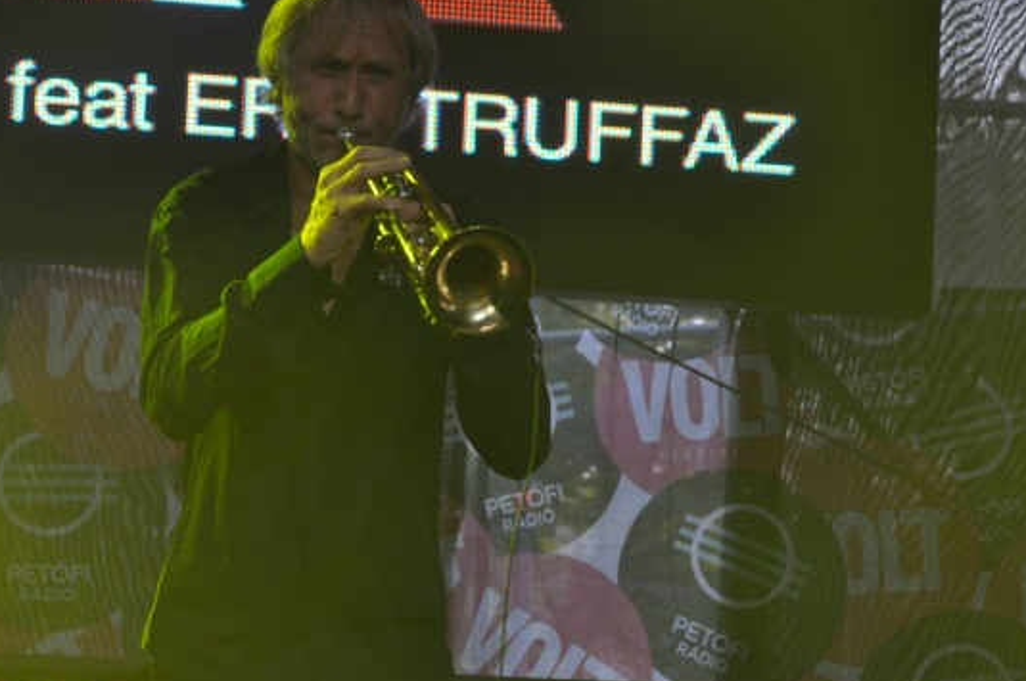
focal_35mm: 148
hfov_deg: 13.9
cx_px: 311
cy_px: 452
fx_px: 4212
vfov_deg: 9.2
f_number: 5.6
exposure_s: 1/80
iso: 400
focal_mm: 66
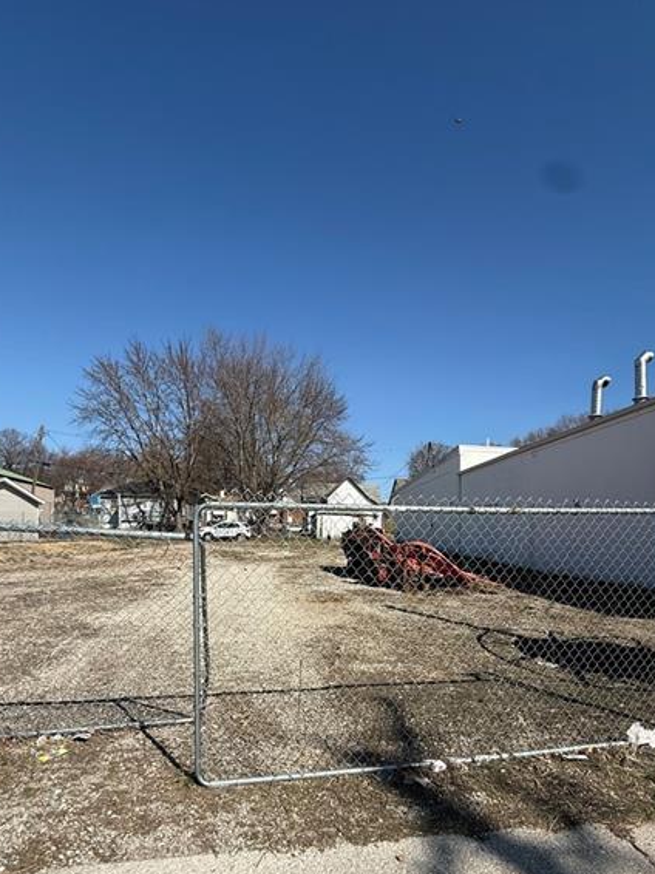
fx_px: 480
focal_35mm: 19
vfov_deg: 83.3
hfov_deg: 68.6
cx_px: 348
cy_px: 539
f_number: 2.2
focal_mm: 2.22
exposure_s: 1/2611
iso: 50
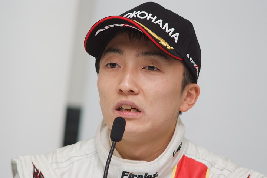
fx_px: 2002
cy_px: 89
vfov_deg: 5.1
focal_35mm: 270
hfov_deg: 7.6
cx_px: 134
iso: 200
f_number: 2.8
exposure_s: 1/125
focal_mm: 180
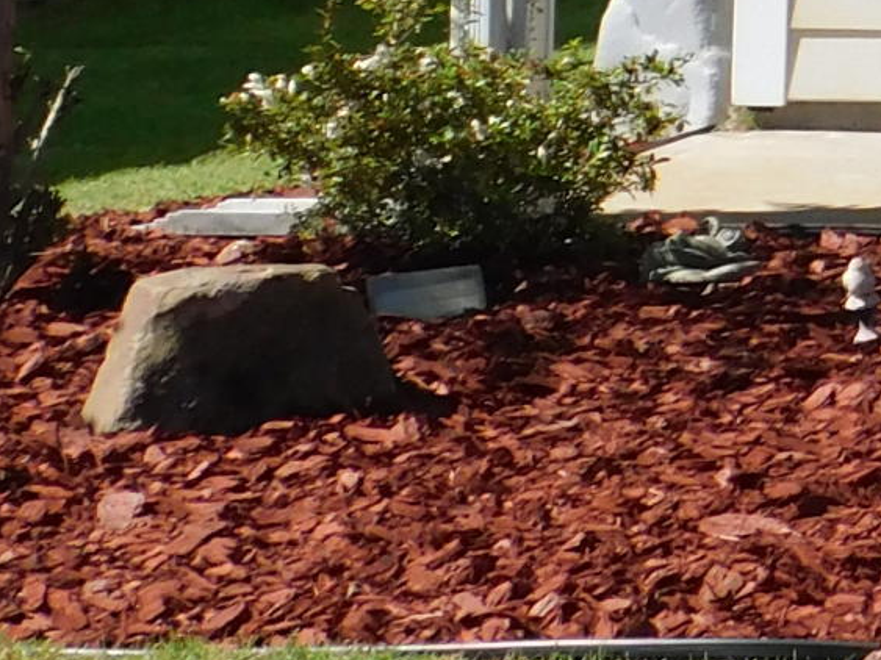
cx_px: 1908
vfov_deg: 7.4
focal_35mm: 192
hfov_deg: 9.5
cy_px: -776
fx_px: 4885
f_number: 3.5
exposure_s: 1/1000
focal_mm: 6.3
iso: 125
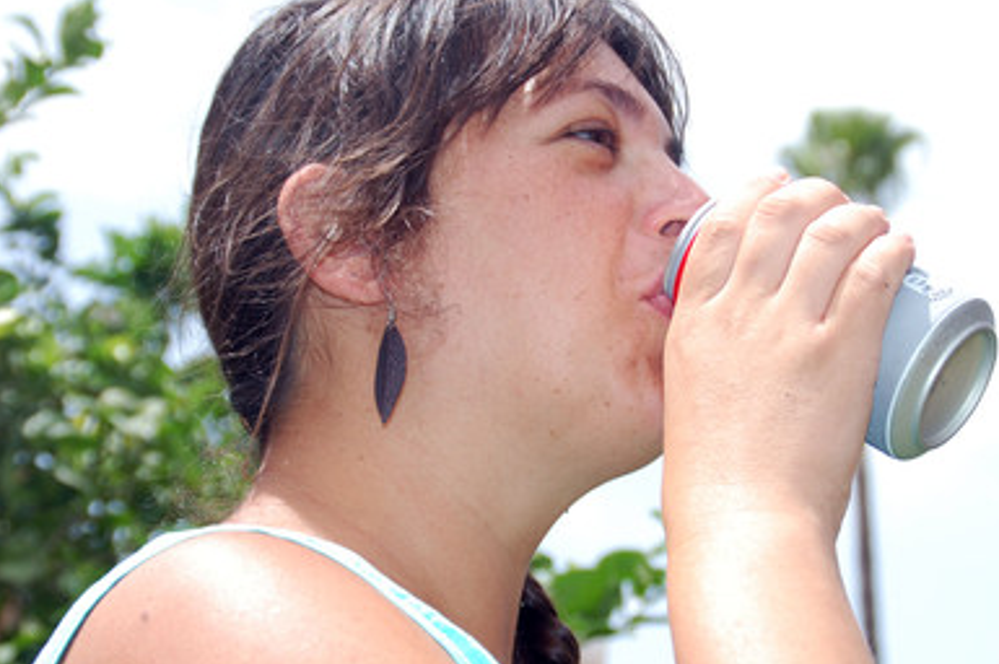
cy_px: 314
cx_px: 576
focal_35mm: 74
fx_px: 2052
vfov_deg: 18.4
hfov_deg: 27.3
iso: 200
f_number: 5.6
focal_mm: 38
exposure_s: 1/500
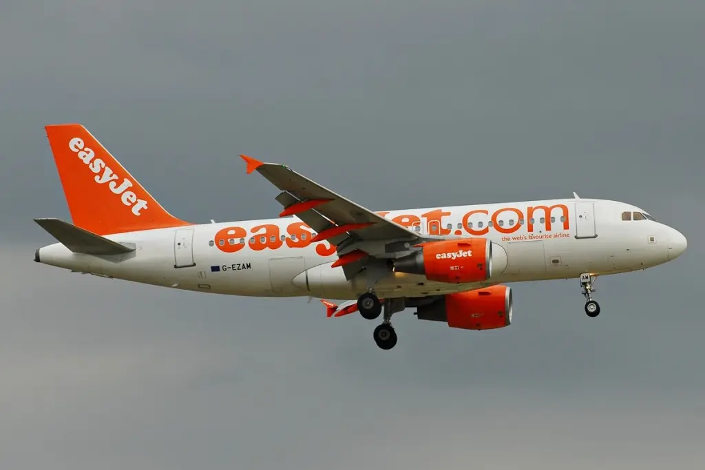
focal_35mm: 255
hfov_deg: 8.1
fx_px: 4994
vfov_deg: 5.4
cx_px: 352
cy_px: 235
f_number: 7.1
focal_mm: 170
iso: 100
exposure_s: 1/160
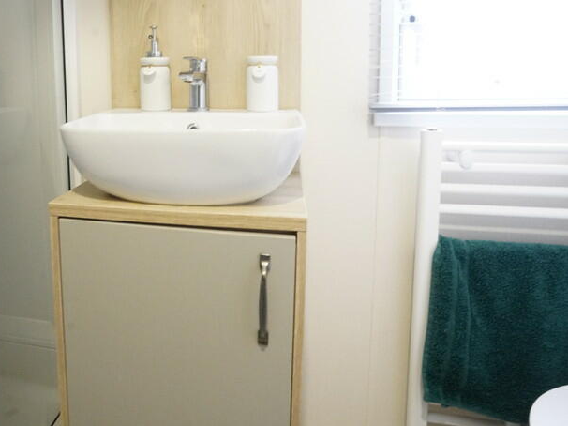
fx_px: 426
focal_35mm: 26
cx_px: 182
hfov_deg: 65.3
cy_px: 110
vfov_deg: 51.0
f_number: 10
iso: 6400
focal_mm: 16
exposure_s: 1/10
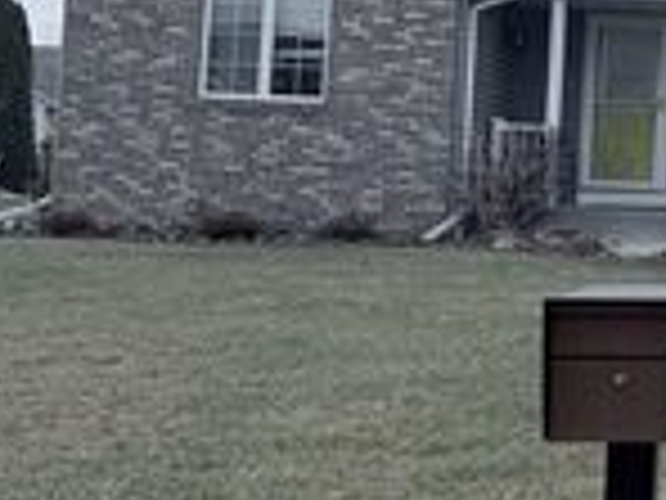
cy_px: 97
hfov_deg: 20.4
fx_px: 1558
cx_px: 1026
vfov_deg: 18.0
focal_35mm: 81
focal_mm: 6.76
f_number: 1.78
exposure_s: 1/3584
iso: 80
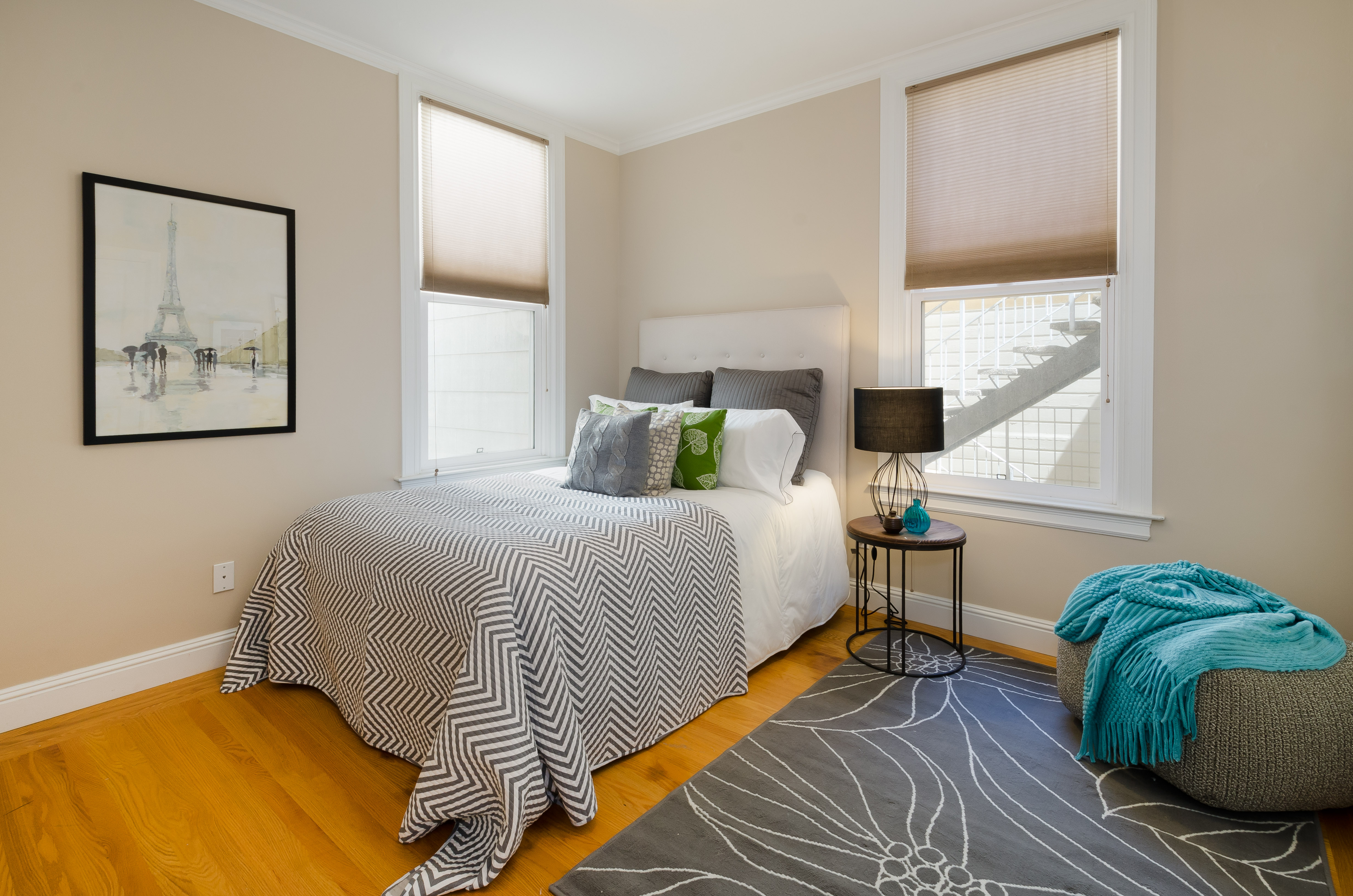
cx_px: 676
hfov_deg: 100.5
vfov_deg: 77.1
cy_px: 448
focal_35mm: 15
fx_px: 563
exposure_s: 1/10
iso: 200
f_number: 11
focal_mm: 10
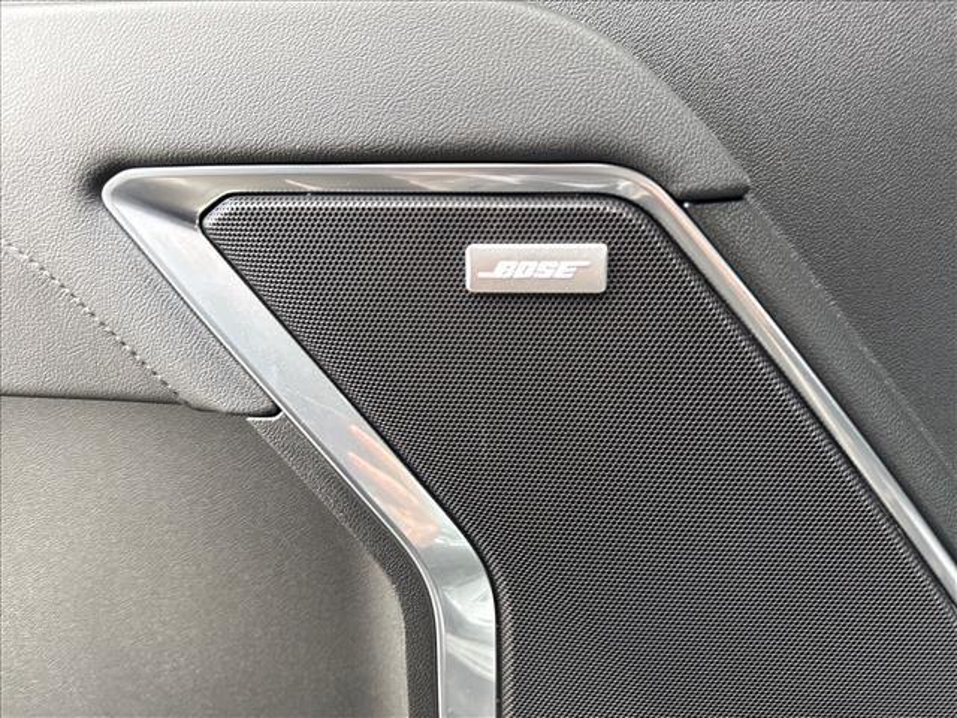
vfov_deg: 56.8
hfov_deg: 71.6
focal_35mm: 24
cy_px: 359
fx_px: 664
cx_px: 478
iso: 640
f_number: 1.78
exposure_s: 1/60
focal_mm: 6.76
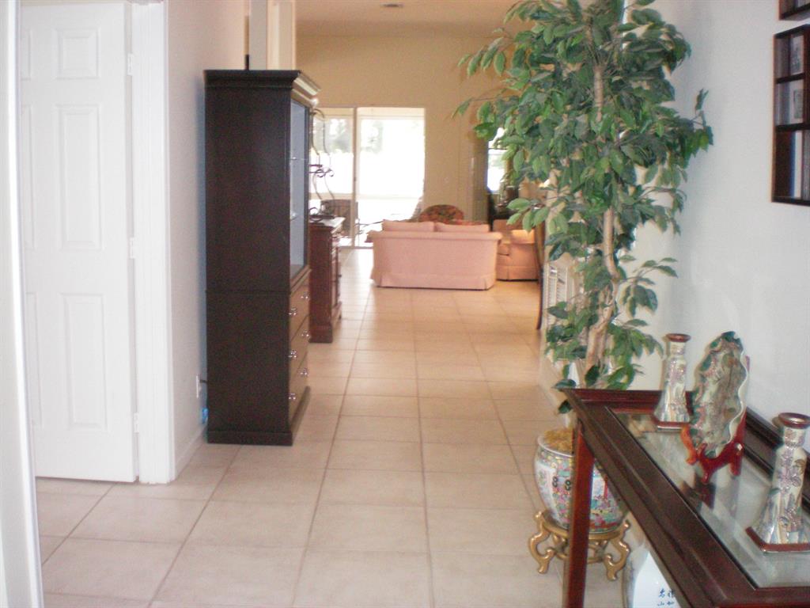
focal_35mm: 38
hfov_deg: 49.0
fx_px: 889
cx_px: 405
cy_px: 304
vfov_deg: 37.7
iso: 400
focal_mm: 6.3
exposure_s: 1/60
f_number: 3.1
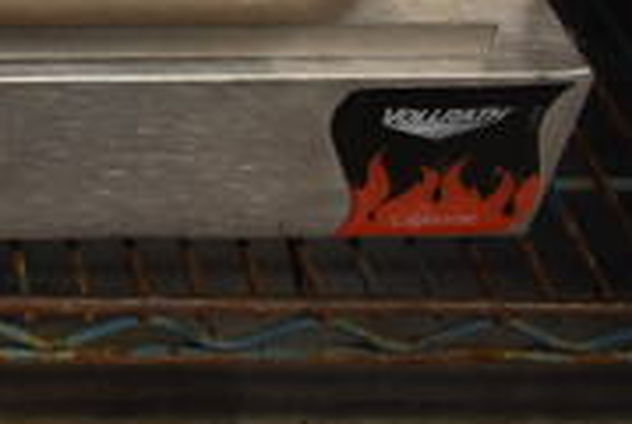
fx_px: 1618
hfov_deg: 19.4
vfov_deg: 13.7
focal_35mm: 92
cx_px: -311
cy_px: -272
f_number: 3.5
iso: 720
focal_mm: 18
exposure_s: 1/30
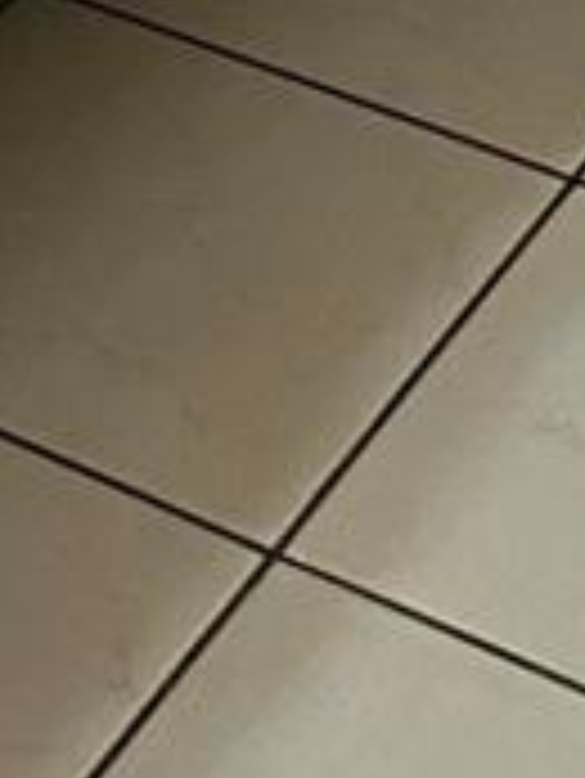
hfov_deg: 8.1
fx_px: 4051
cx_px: -212
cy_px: -1480
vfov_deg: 9.1
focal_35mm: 180
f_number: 1.8
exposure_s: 1/60
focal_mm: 4.25
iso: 125
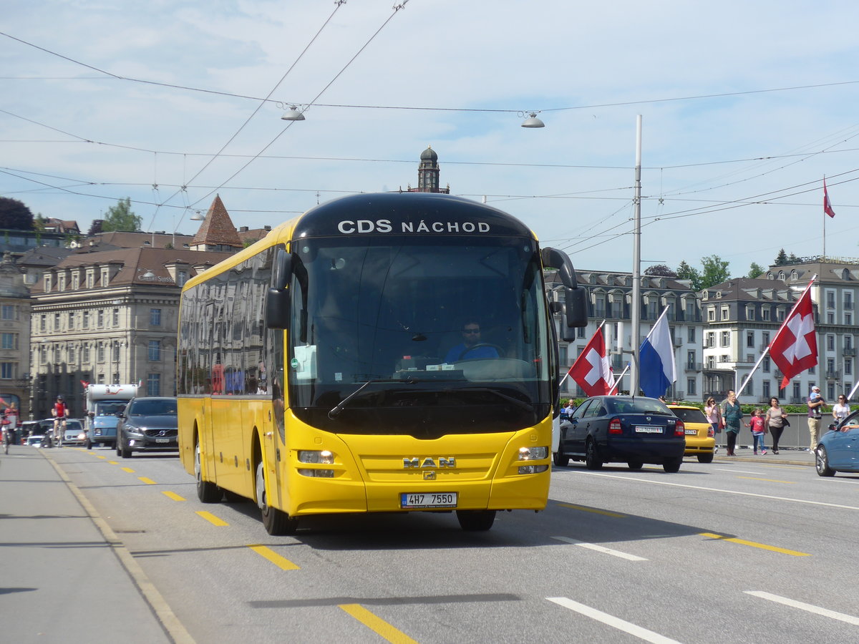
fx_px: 2407
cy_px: 322
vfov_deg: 15.2
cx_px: 430
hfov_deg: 20.2
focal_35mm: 97
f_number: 4.7
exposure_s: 1/640
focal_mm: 19.2
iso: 80
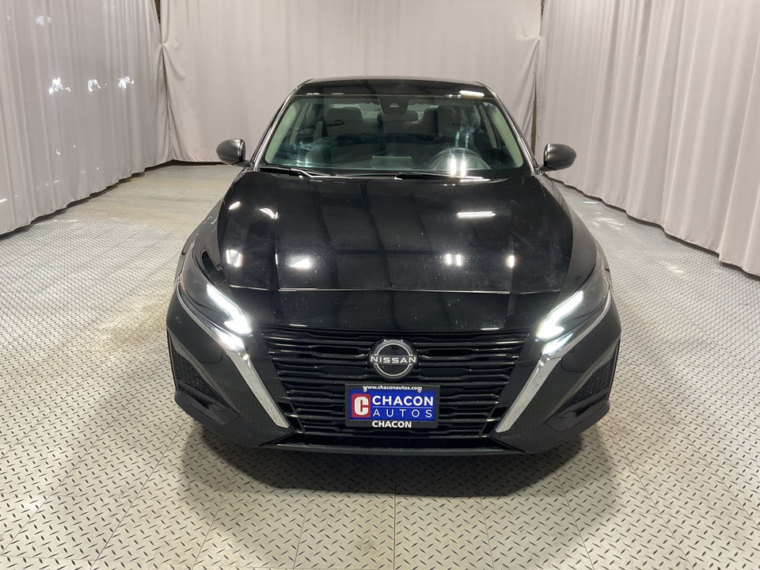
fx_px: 637
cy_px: 285
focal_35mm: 29
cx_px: 380
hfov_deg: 61.7
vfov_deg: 48.2
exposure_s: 1/50
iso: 64
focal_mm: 3
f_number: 1.8
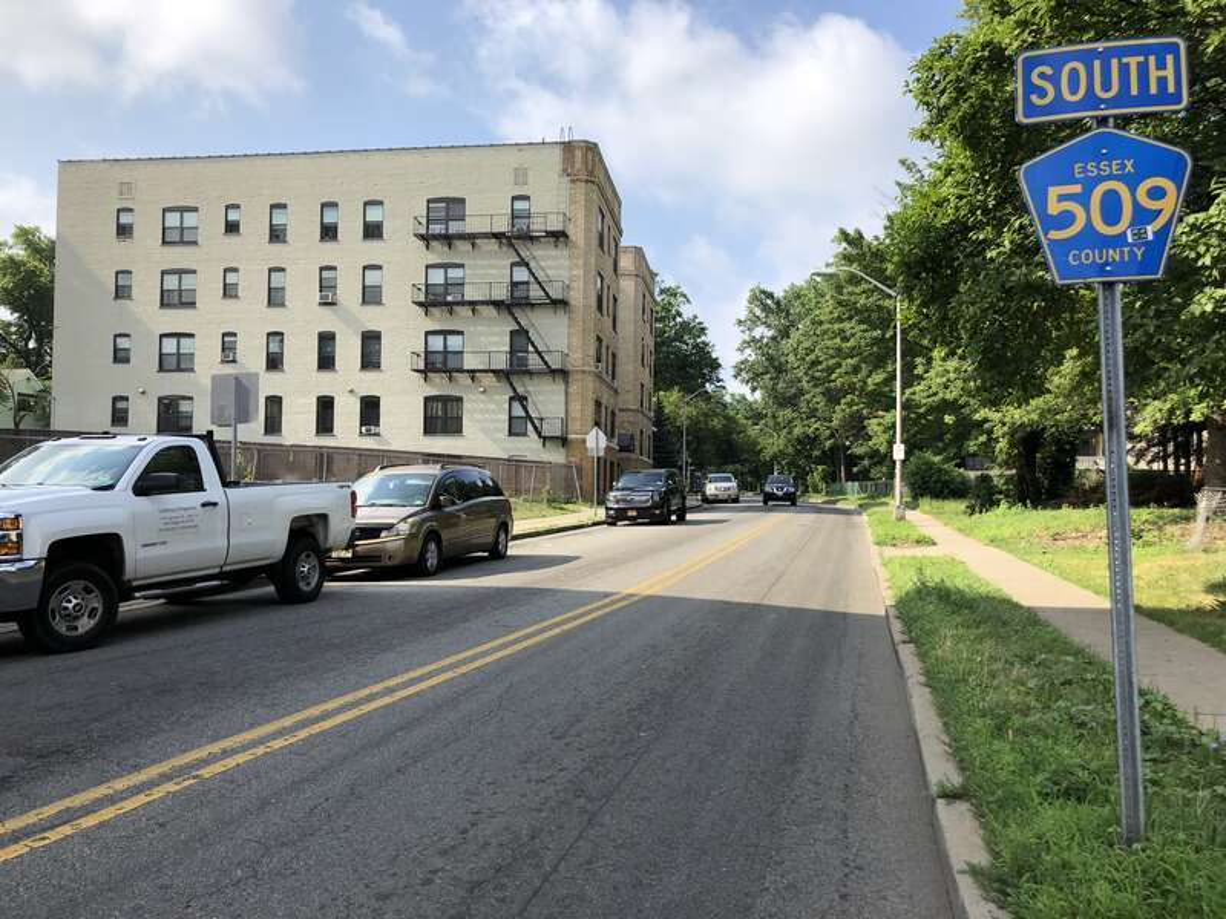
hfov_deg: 63.4
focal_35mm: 28
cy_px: 460
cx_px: 613
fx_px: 992
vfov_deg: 49.7
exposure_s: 1/1675
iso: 20
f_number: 1.8
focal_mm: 4
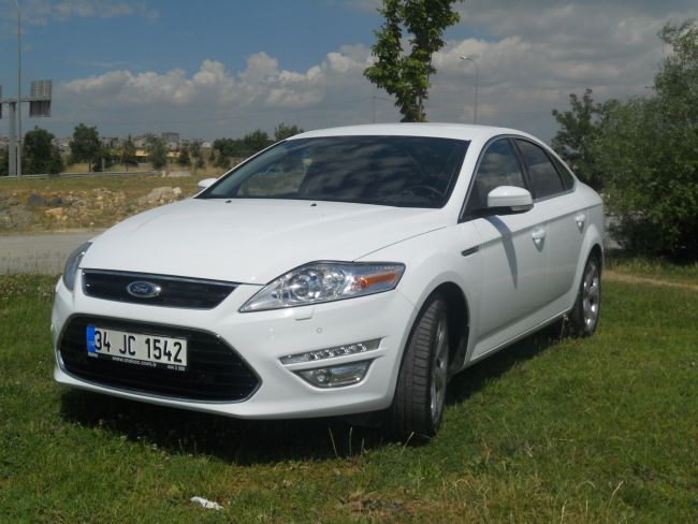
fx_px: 928
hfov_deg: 41.2
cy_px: 262
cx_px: 349
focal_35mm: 46
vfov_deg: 31.5
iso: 80
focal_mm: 8.2
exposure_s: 1/400
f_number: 10.8
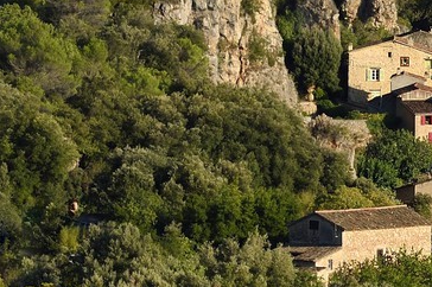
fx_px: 6594
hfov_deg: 3.7
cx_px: 928
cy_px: 38
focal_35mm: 550
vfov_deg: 2.5
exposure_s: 1/250
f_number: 10
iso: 200
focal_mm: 125
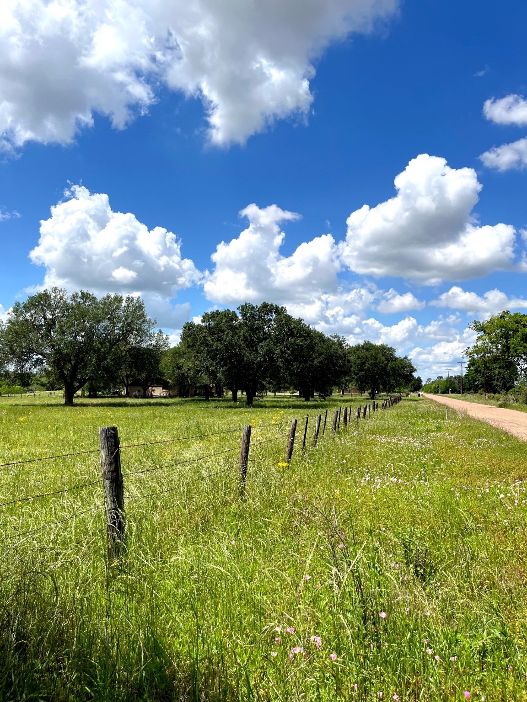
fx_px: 528
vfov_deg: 67.3
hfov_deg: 53.1
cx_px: 264
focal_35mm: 26
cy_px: 351
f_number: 1.6
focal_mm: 5.1
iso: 50
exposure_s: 1/5076
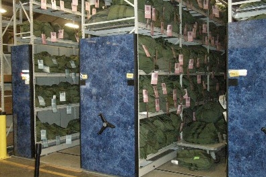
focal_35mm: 39
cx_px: 134
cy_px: 87
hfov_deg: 49.6
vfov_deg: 34.2
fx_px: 288
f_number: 2.8
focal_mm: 7.9
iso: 1000
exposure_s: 1/60
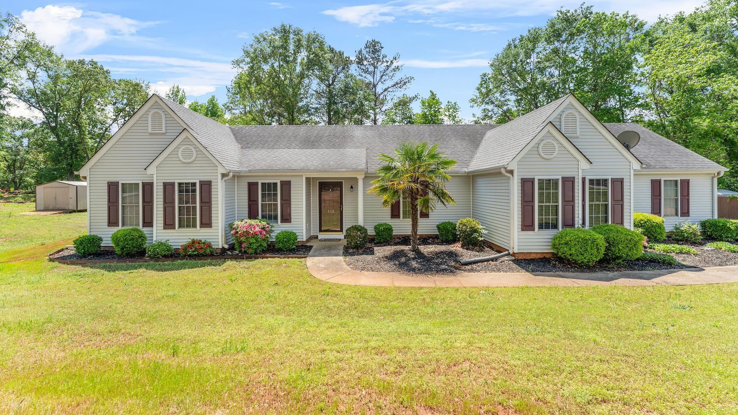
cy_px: 185
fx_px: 294
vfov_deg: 70.3
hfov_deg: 103.0
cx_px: 367
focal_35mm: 15
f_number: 6.3
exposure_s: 1/200
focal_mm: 14
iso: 80
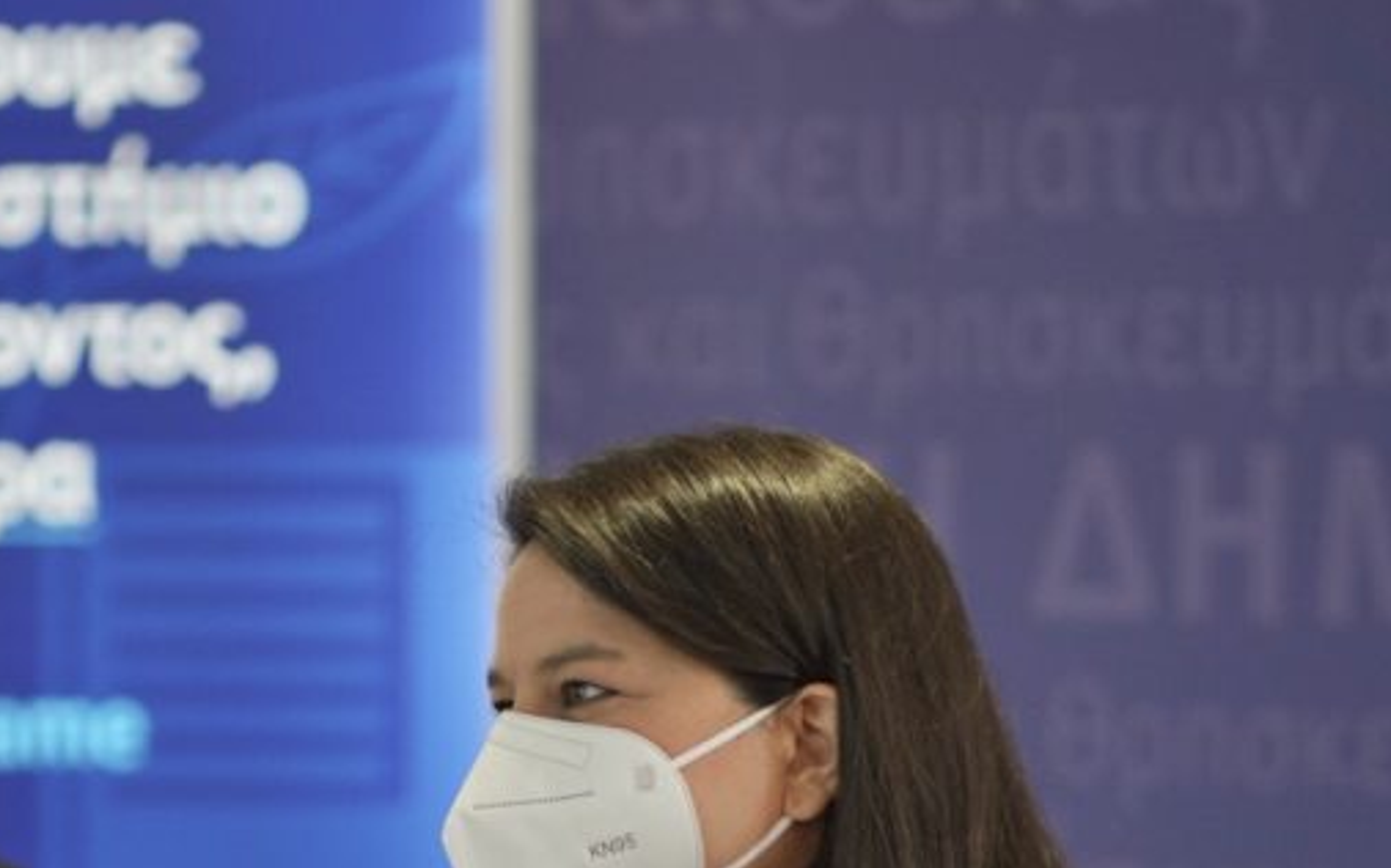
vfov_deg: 5.0
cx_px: 517
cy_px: 934
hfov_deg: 8.0
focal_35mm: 262
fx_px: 9930
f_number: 2
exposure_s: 1/100
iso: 400
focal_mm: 85
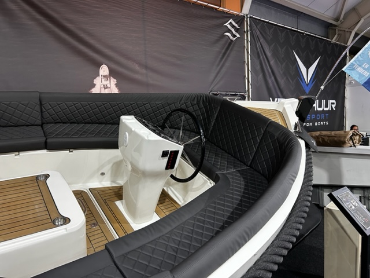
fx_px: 278
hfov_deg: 67.3
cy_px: 139
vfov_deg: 53.1
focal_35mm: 26
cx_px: 185
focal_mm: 5.7
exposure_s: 1/50
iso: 200
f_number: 1.5
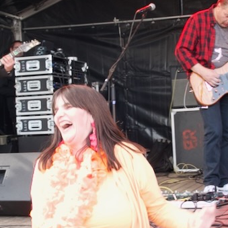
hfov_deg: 22.4
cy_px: 137
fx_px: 574
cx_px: 137
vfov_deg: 22.4
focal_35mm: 77
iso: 100
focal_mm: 8.8
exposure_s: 1/80
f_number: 2.4
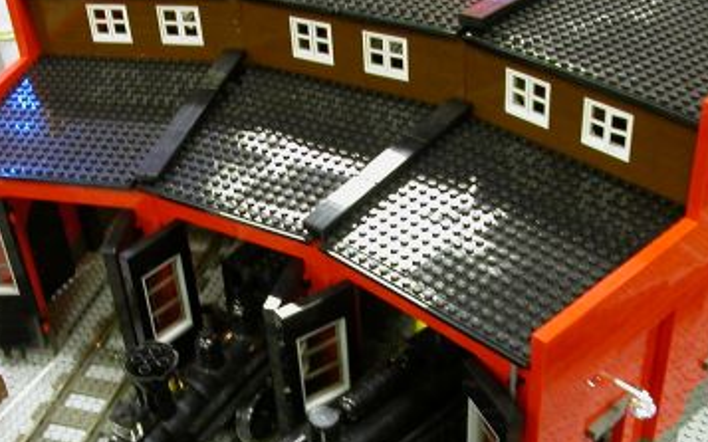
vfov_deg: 23.2
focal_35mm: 55
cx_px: 323
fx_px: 1061
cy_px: 350
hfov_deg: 36.9
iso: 100
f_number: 2.7
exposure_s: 1/4.7
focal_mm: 5.6
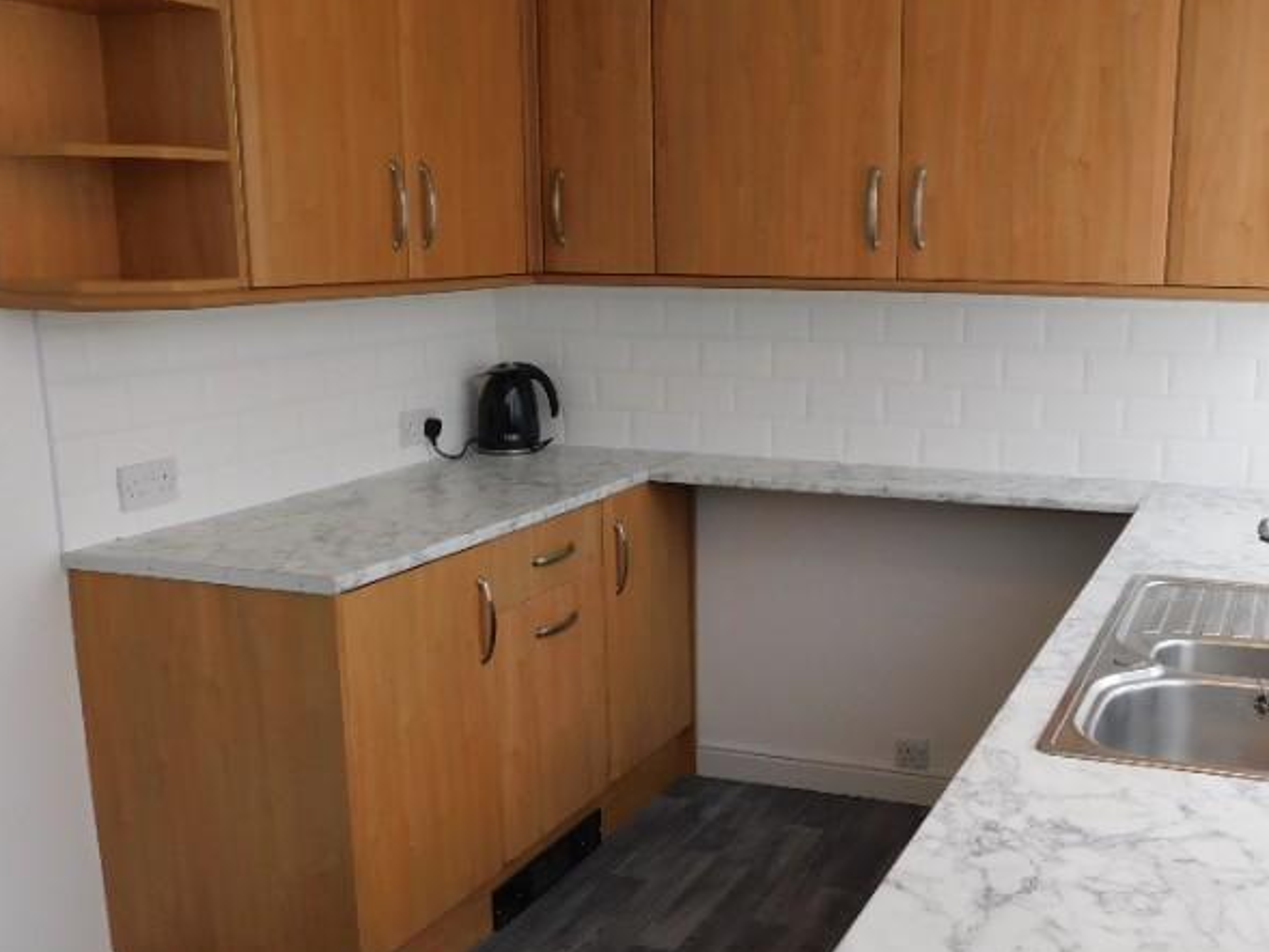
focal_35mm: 40
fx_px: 1467
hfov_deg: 46.2
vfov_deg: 35.8
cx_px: 823
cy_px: 601
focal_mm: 4
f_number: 3
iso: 125
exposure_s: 1/80
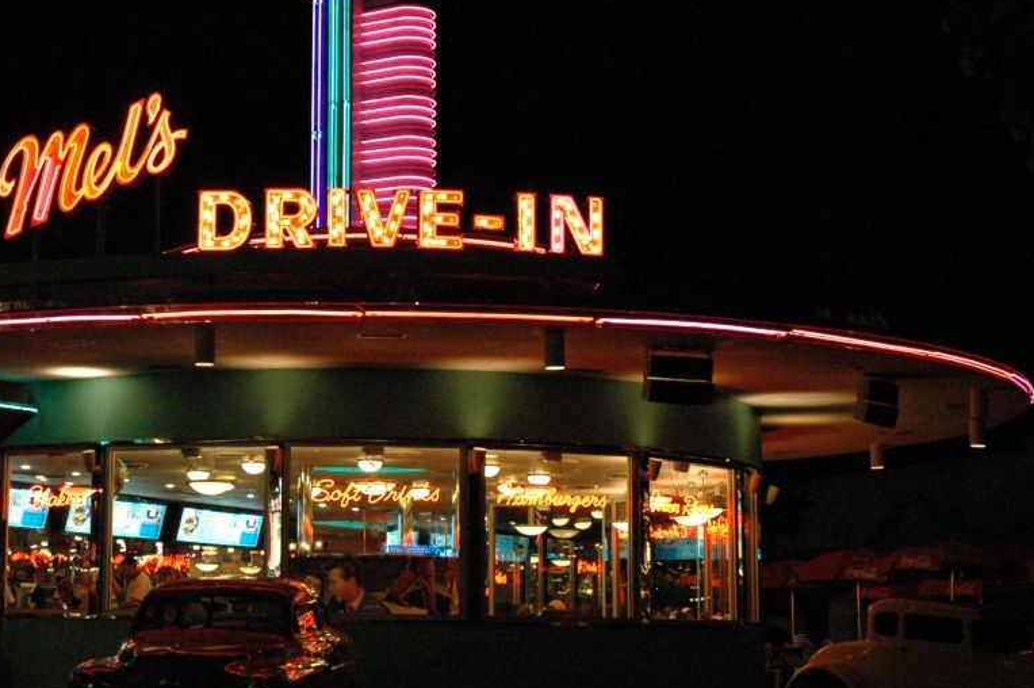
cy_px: 362
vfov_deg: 21.6
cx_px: 246
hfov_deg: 31.4
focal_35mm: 63
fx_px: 1803
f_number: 5
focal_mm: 25
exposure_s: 1/100
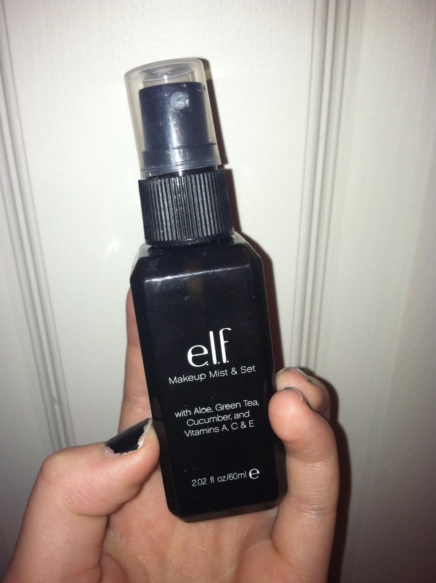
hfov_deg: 40.6
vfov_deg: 52.7
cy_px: 292
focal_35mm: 35
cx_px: 218
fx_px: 589
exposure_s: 1/75
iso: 80
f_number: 2.8
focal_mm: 3.85
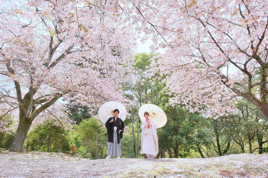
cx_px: 134
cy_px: 89
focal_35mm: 24
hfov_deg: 73.7
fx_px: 179
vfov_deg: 53.1
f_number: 9
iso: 800
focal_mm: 16
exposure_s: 1/200
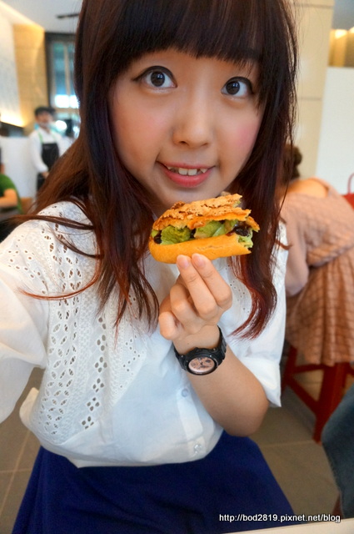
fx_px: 355
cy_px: 267
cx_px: 177
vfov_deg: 73.8
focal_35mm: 24
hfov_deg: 53.0
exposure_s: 1/160
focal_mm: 16
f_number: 4
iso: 2000
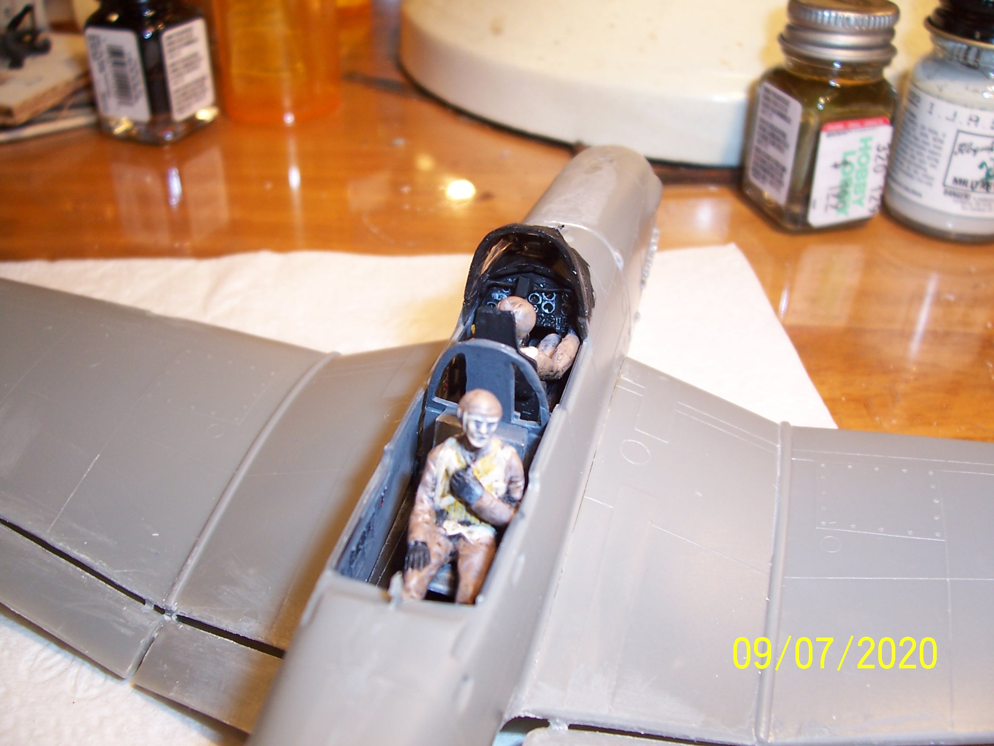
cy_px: 373
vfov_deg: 41.8
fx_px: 976
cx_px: 497
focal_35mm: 34
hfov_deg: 54.0
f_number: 2.7
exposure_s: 1/60
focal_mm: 5.6
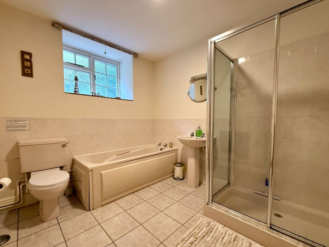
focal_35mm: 15
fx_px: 143
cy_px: 131
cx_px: 157
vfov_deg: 81.7
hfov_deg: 98.1
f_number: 2.2
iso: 320
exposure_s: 1/50
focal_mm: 2.22
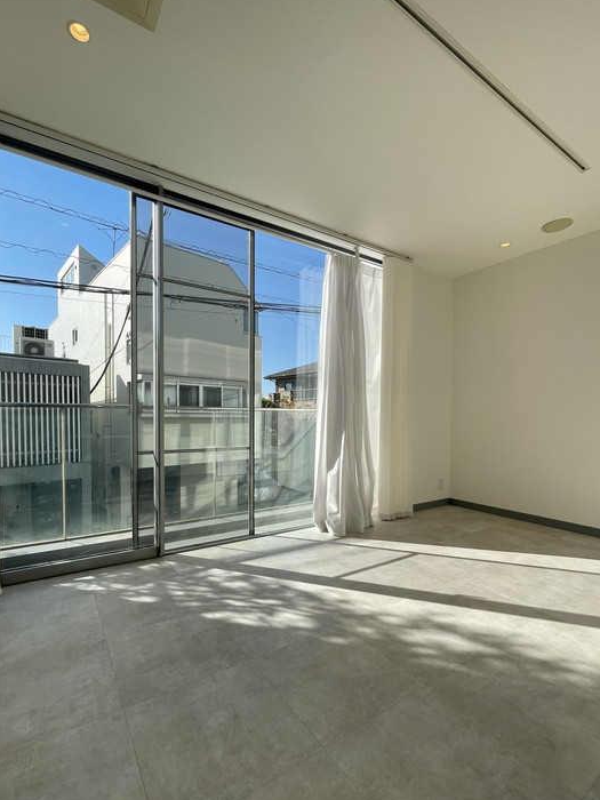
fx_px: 370
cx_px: 286
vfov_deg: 94.3
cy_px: 431
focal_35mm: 16
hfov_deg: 78.1
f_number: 2.4
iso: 32
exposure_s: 1/786
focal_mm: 1.55
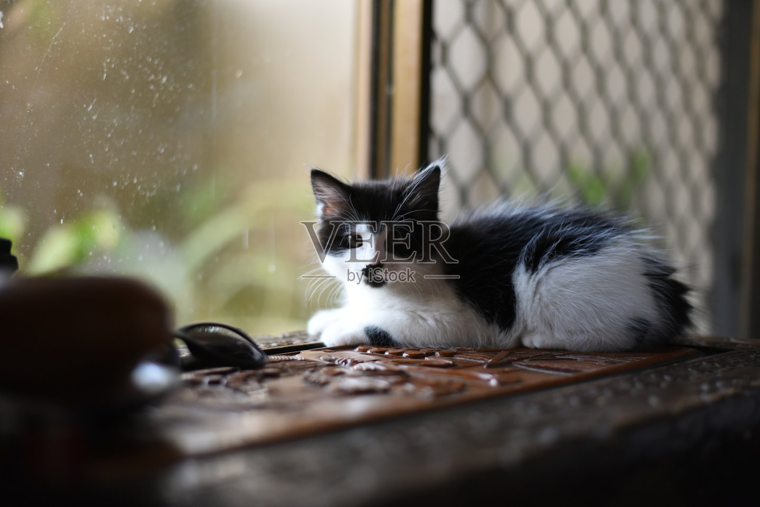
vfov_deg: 27.0
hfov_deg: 39.6
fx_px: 1056
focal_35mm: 50
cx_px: 380
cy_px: 254
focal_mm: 50
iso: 1600
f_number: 1.8
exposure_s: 1/500
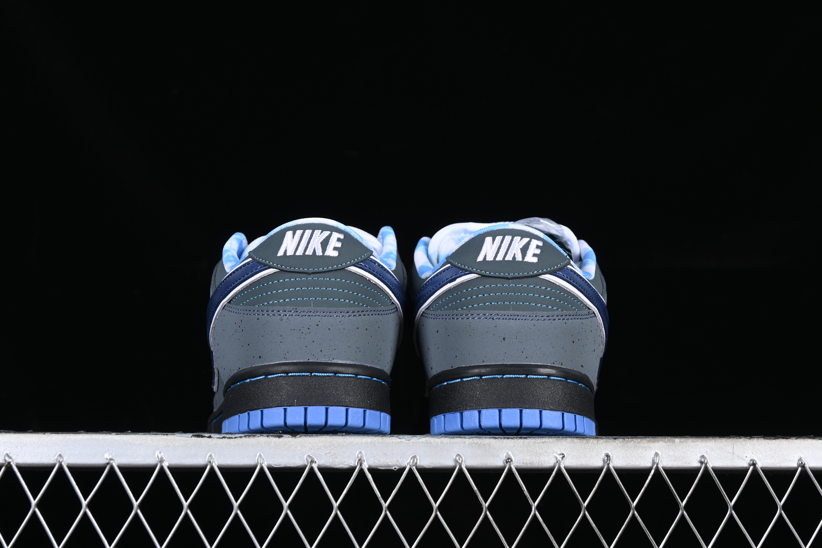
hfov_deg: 27.0
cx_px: 411
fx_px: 1712
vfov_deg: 18.2
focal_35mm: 75
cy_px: 274
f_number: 7.1
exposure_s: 1/80
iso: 160
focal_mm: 50
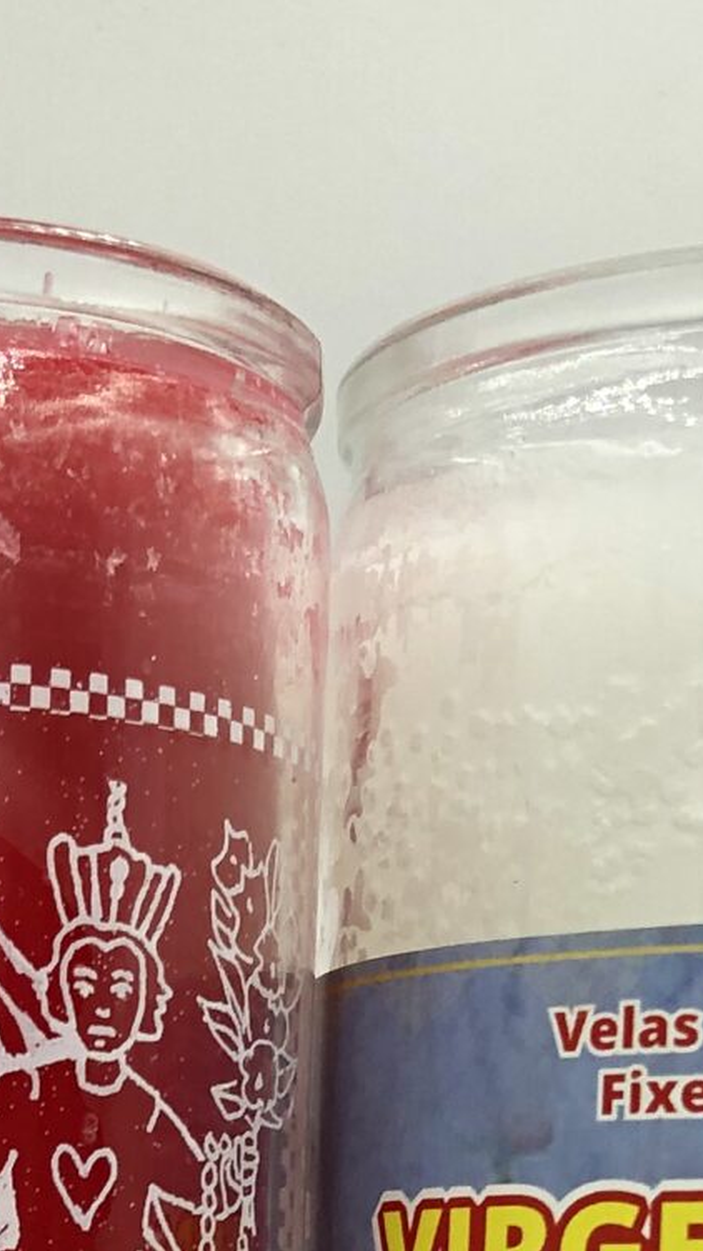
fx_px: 3449
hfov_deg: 11.4
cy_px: 1732
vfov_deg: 18.7
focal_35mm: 104
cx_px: -182
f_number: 1.8
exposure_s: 1/600
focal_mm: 4
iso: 20
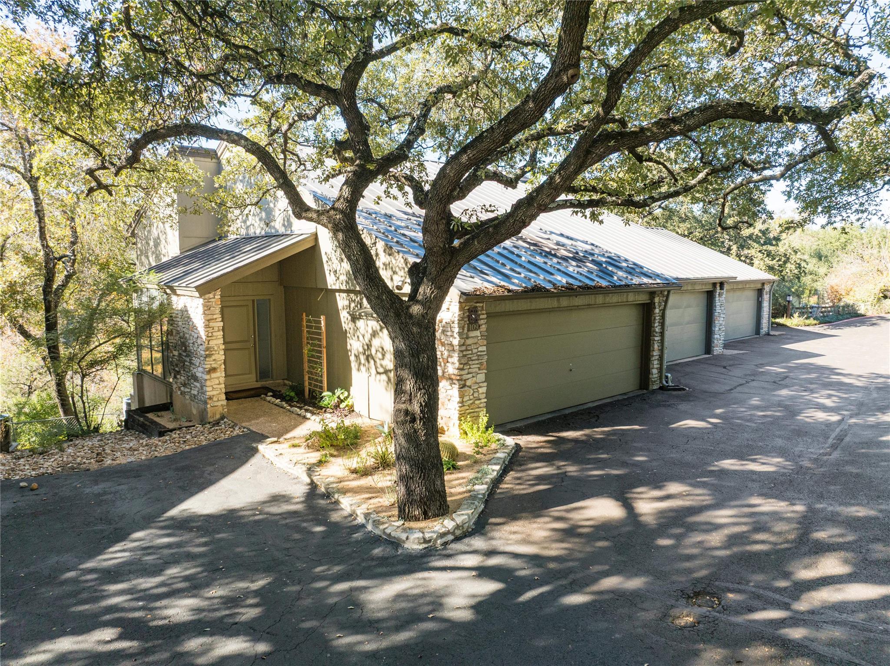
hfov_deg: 71.6
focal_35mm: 24
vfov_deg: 56.8
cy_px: 333
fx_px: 617
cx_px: 445
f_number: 2.8
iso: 200
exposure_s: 1/640
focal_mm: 12.29
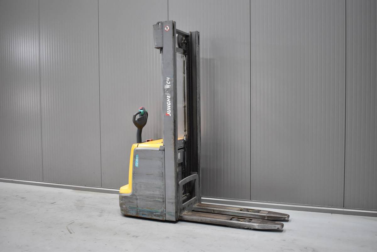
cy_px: 126
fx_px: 377
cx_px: 188
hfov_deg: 53.1
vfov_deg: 36.9
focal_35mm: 36
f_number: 4.5
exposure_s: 1/60
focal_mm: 24
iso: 1250
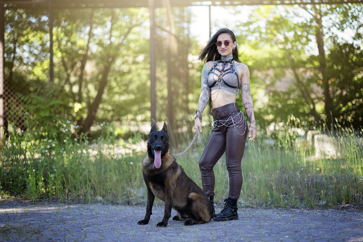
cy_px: 121
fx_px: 857
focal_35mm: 85
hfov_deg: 23.9
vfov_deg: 16.1
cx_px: 182
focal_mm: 85
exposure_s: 1/640
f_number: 1.4
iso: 100
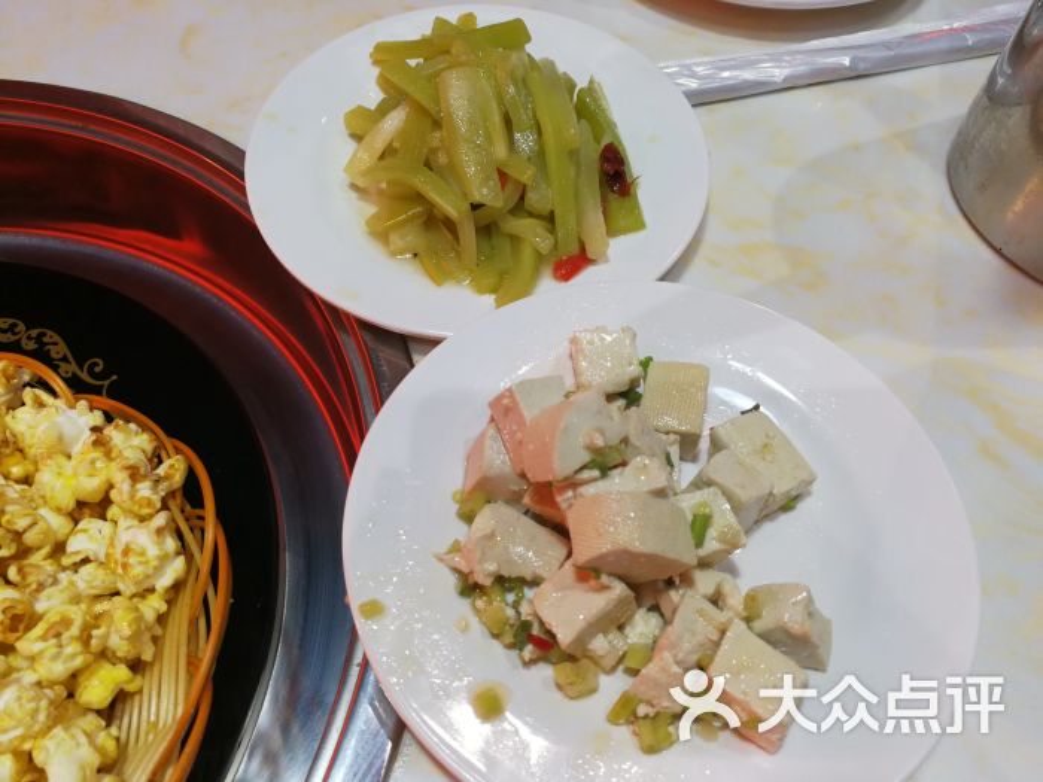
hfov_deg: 65.3
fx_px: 814
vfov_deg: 51.4
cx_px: 522
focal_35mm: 27
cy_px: 391
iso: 160
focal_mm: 3.95
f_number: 2.2
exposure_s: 1/50
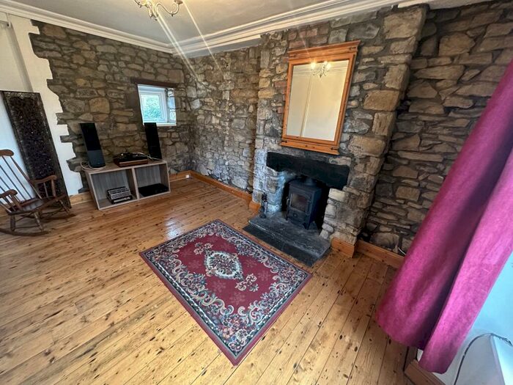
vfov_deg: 85.7
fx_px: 207
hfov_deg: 102.1
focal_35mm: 14
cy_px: 192
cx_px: 256
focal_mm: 2.22
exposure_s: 1/50
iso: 500
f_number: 2.2
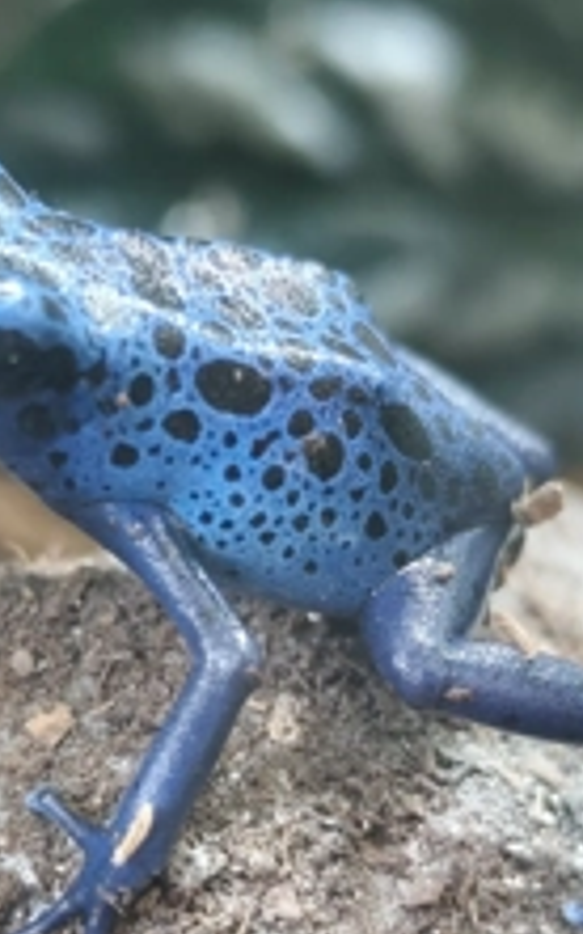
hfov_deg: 13.3
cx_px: 194
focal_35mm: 98
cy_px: 600
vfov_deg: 21.2
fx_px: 2493
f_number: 1.65
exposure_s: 1/50
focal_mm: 6.19
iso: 640
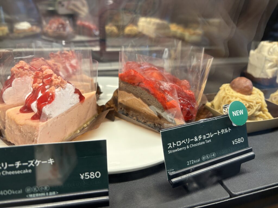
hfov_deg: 67.3
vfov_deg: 53.1
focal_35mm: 26
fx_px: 209
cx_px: 139
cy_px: 104
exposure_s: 1/60
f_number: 1.6
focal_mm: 5.96
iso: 100
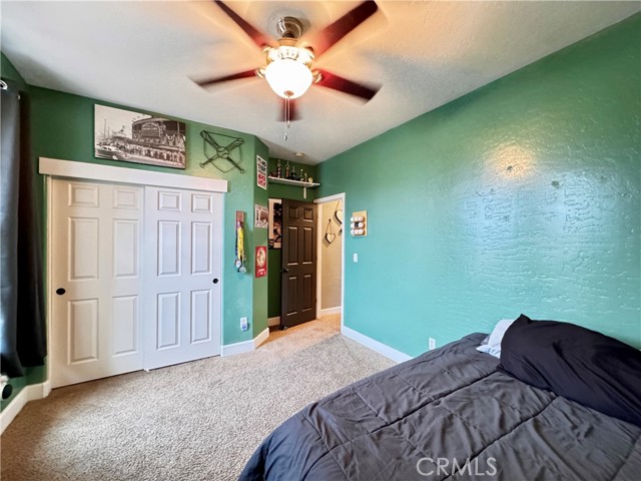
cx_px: 320
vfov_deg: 85.7
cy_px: 240
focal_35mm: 14
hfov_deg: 102.1
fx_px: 259
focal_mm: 2.22
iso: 1250
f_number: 2.2
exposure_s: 1/30
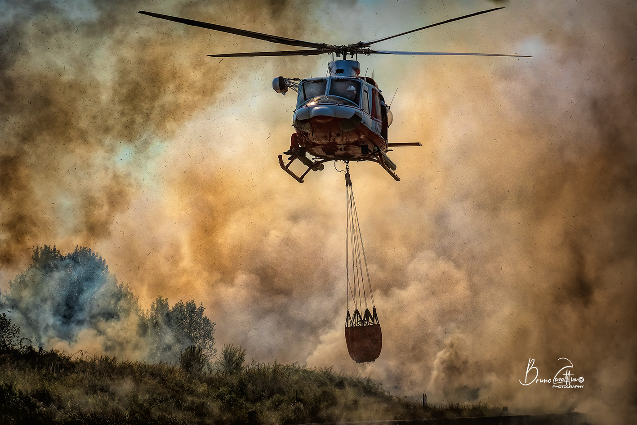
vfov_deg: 8.7
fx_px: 2787
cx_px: 318
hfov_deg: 13.0
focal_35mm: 158
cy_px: 212
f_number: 10
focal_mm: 105
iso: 500
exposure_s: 1/4000
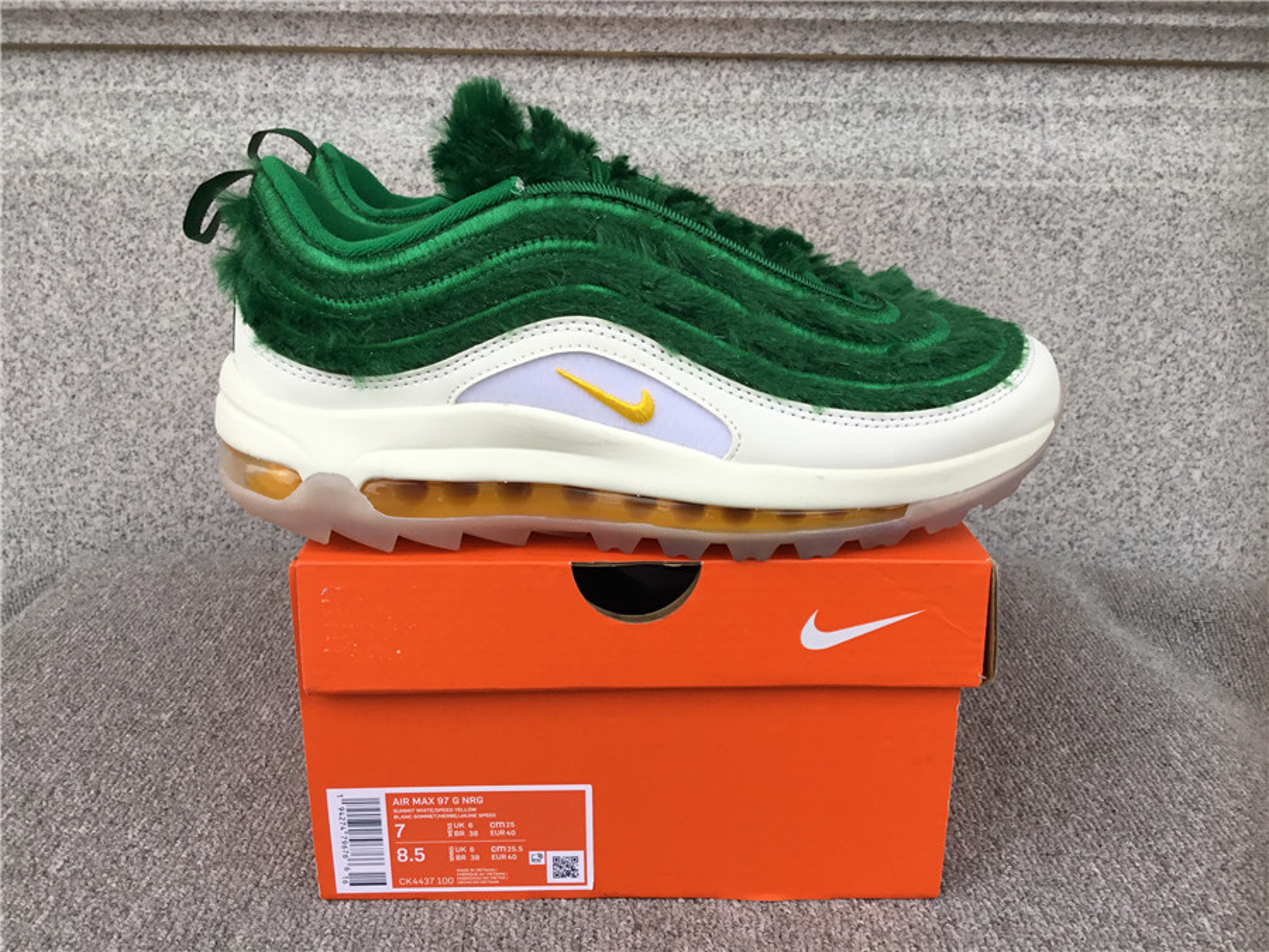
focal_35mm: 31
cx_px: 634
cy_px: 476
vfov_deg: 45.4
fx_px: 1136
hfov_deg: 58.4
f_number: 2.4
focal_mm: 3.3
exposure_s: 1/100
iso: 32
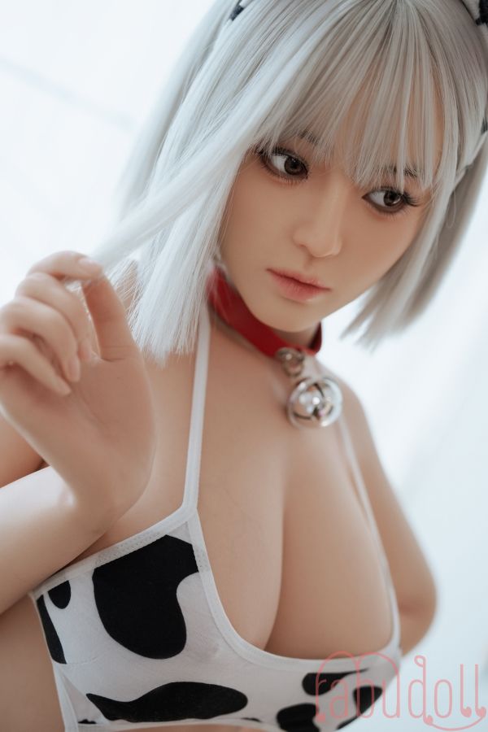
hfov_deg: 27.0
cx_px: 244
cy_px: 366
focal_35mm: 50
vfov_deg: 39.6
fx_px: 1017
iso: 500
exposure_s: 1/125
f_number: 2.8
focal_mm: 50
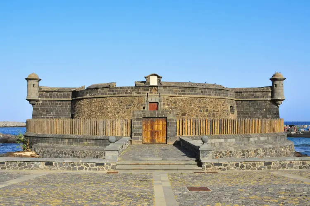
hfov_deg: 48.0
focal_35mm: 40
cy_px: 103
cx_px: 155
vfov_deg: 32.9
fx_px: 348
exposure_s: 1/160
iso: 200
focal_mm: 27
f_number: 14
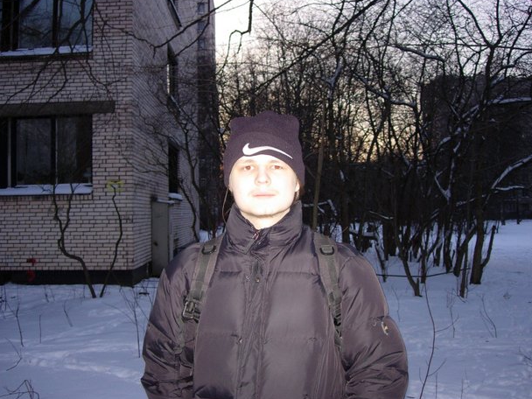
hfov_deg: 46.8
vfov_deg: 36.0
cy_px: 198
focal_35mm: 40
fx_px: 615
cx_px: 265
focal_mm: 7.8
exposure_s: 1/71.8
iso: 89
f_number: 2.8
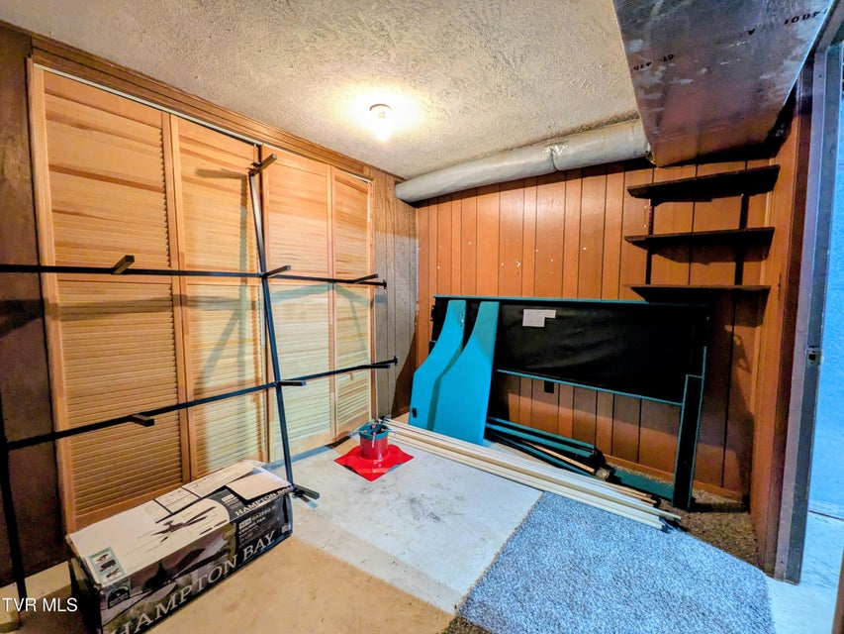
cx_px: 422
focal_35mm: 14
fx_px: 341
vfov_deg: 85.7
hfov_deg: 102.1
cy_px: 317
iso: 201
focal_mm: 1.85
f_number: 2.2
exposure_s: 1/24
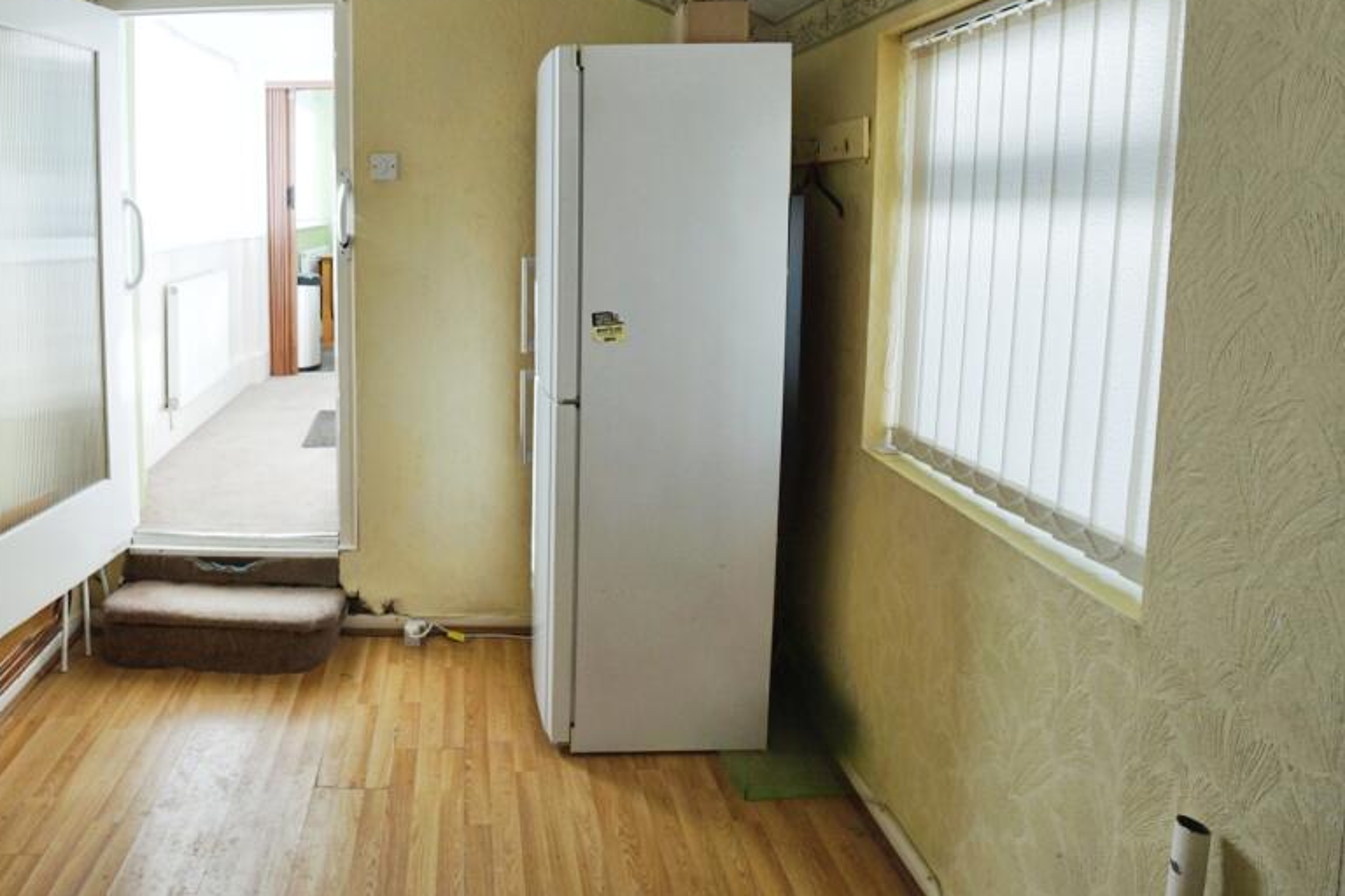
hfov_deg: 81.9
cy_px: 347
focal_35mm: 20
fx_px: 747
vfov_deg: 61.3
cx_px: 478
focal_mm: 10
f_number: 4
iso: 125
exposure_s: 1/160
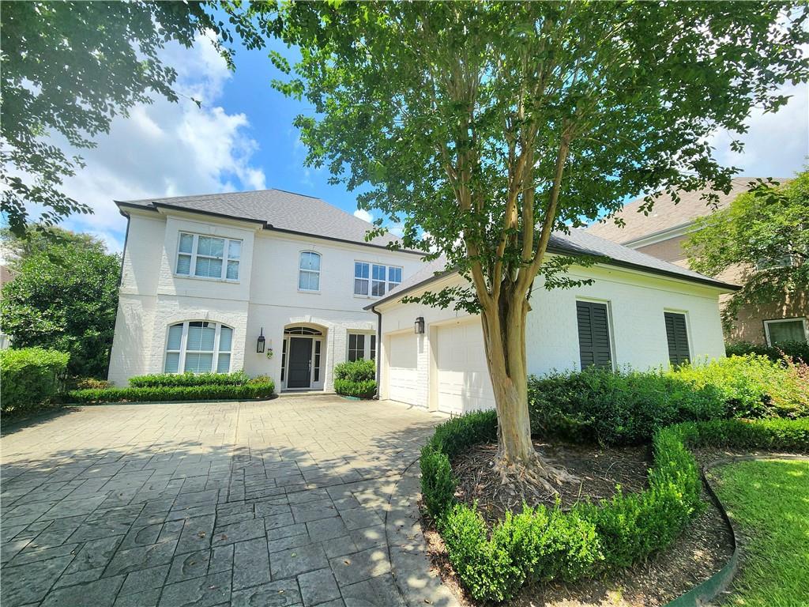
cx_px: 404
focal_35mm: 13
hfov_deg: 106.2
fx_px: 304
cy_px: 304
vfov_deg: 89.9
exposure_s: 1/1429
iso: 50
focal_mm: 2.2
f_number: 2.2
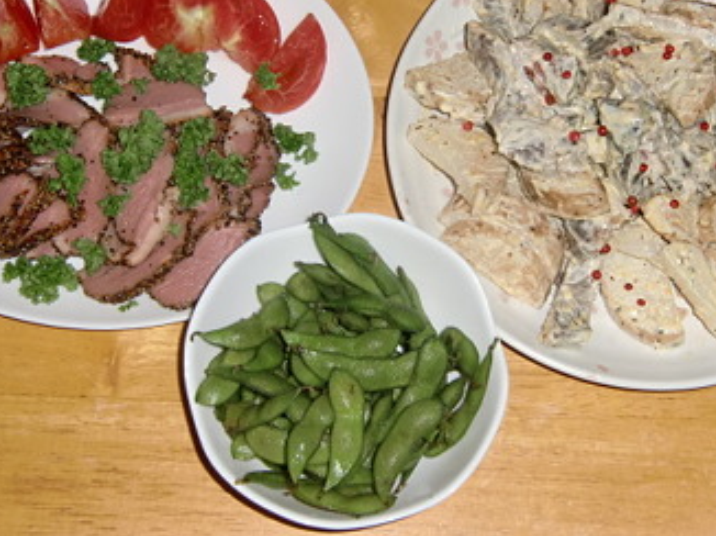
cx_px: 412
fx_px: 1343
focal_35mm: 65
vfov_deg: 22.5
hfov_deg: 29.8
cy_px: 226
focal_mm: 8.4
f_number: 4
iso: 125
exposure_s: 1/15
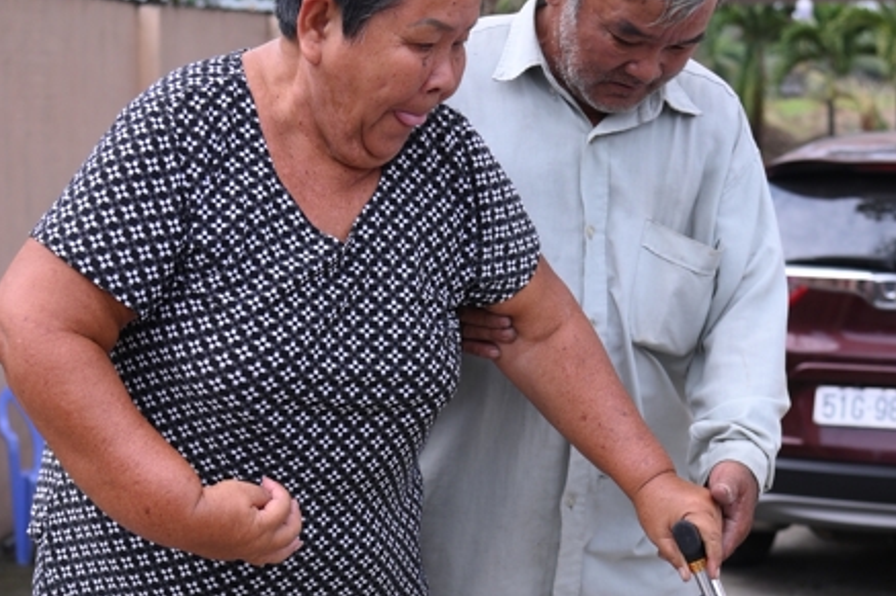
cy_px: 466
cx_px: 515
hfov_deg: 23.9
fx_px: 2115
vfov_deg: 16.0
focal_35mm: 85
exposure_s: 1/1250
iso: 400
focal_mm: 38
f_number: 4
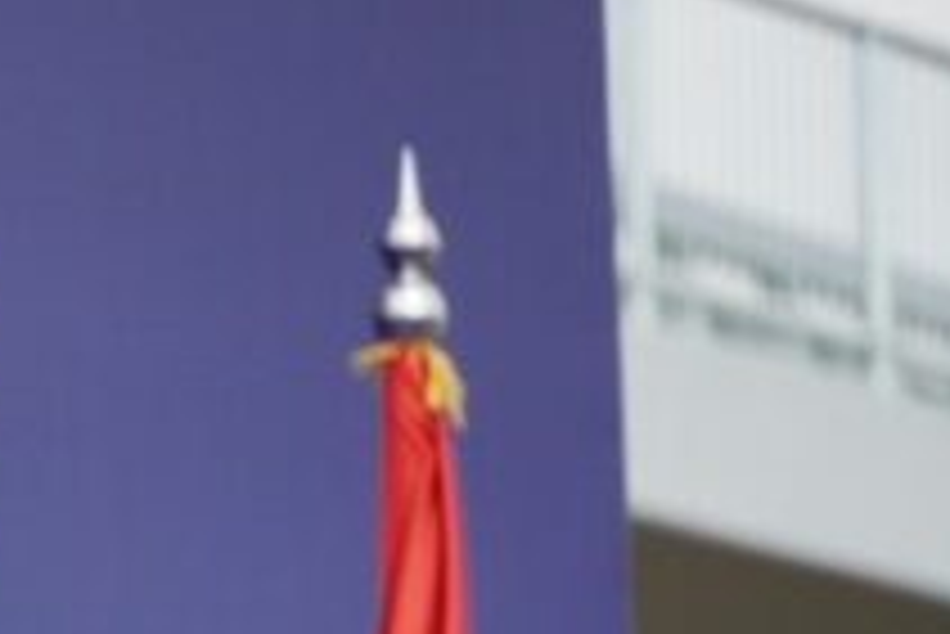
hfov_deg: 3.1
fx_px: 17317
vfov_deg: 2.1
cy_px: 938
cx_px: -689
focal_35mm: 656
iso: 800
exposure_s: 1/2000
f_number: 5.6
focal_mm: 123
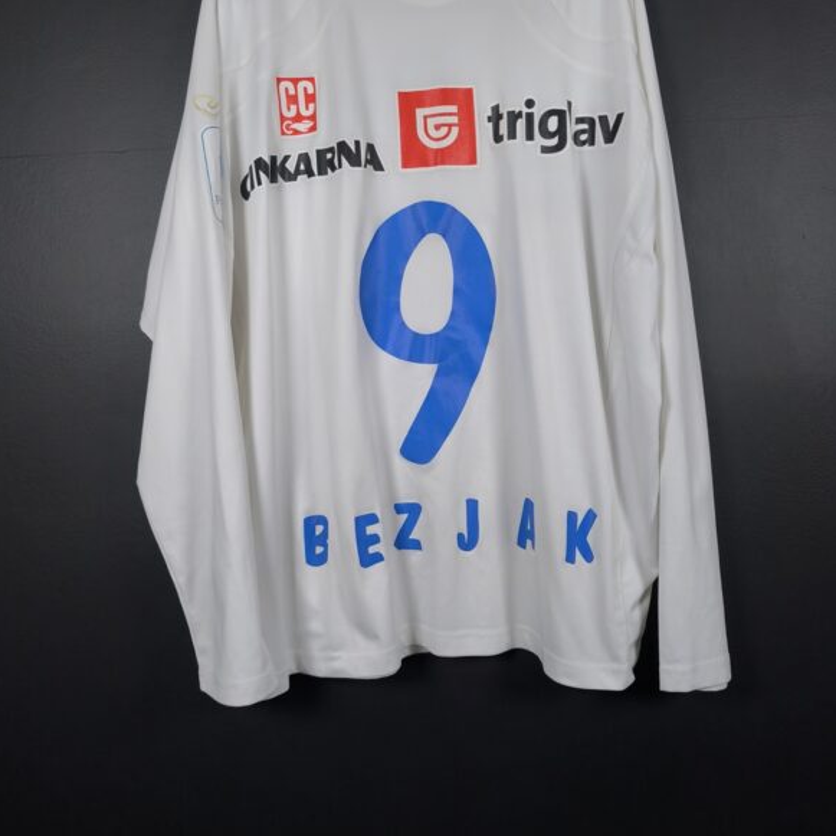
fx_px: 765
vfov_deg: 56.9
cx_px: 424
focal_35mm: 28
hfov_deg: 57.3
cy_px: 342
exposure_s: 1/160
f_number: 1.6
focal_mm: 6.57
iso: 400
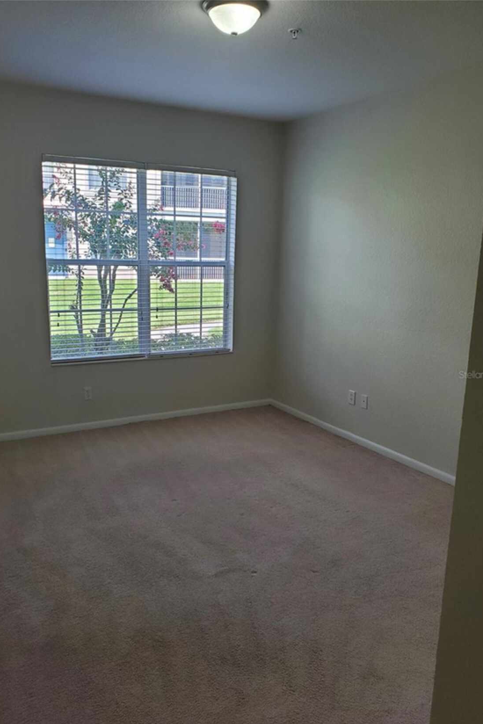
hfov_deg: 46.4
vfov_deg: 65.5
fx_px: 563
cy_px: 374
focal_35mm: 28
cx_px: 222
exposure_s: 1/120
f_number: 2.4
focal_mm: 4.3
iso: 80
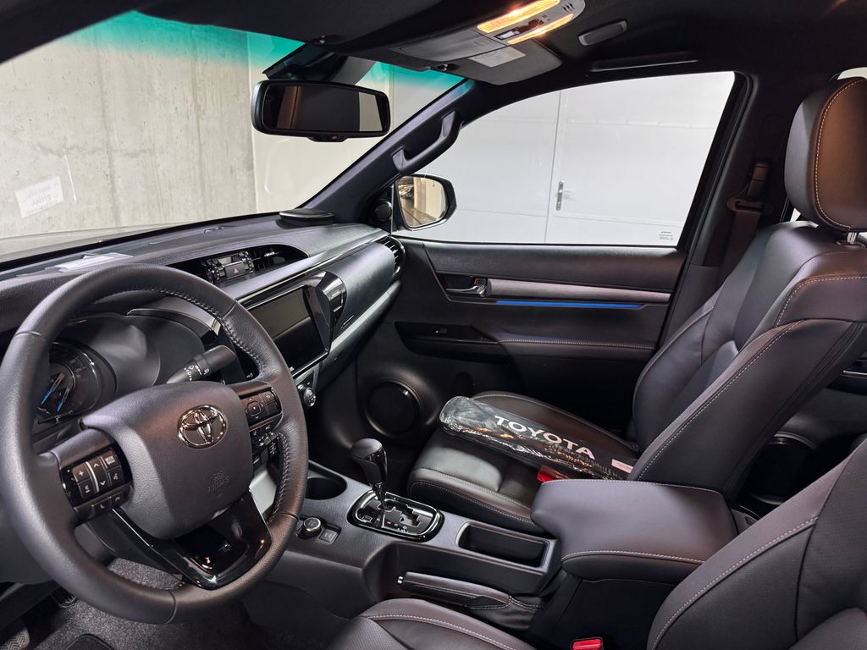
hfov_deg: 71.6
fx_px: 601
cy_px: 325
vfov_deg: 56.8
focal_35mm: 24
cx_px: 434
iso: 640
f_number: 1.78
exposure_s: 1/33
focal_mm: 6.76
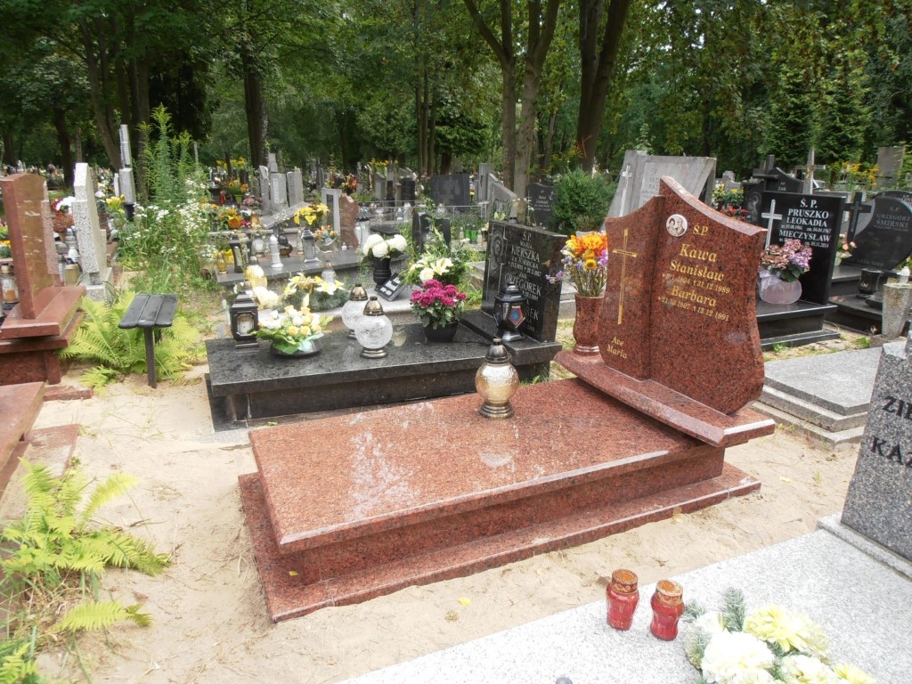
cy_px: 342
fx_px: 632
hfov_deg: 71.6
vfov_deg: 56.8
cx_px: 456
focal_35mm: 24
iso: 80
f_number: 3
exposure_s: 1/200
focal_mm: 4.2
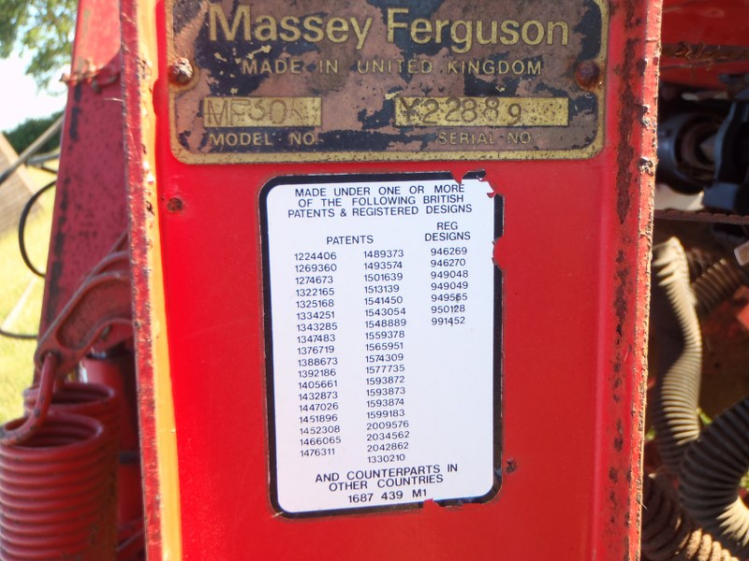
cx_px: 374
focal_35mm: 42
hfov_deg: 44.8
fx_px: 909
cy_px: 280
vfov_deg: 34.3
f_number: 4.3
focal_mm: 7.57
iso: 64
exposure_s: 1/50
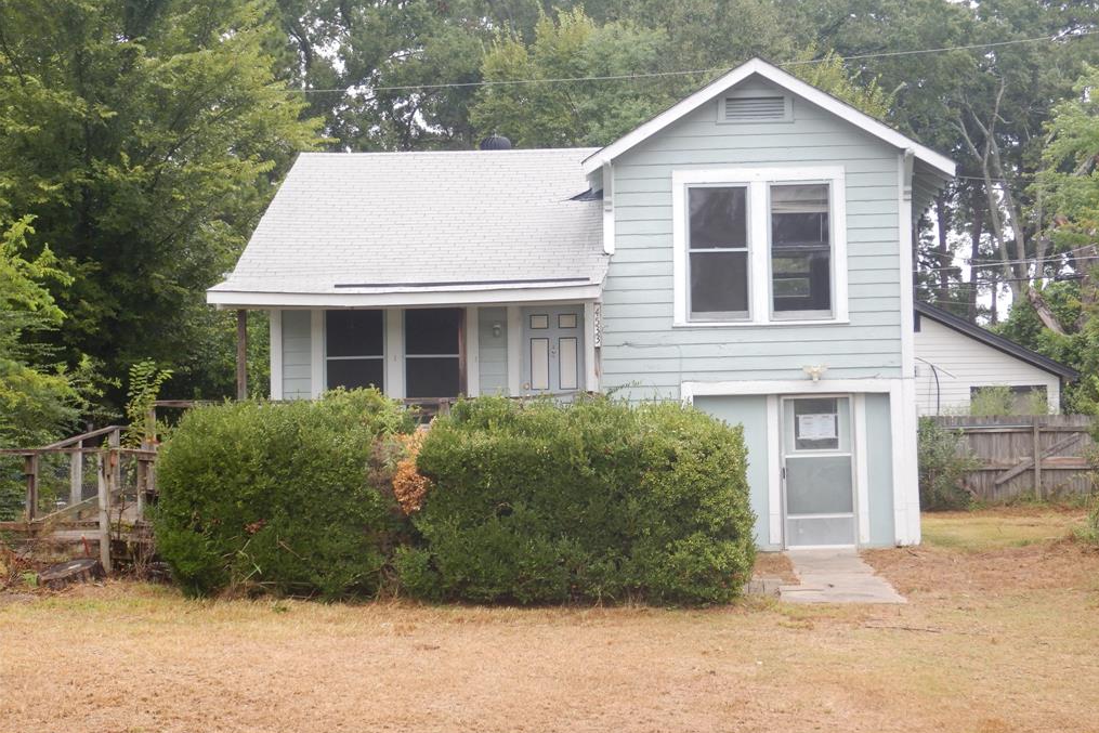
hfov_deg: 31.4
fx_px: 1954
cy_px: 363
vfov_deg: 21.2
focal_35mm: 64
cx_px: 553
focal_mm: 11
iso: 180
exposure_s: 1/160
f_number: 4.4
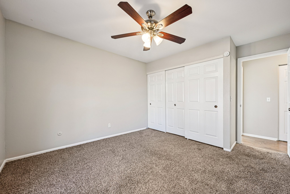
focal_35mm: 14
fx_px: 113
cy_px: 97
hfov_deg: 104.3
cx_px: 145
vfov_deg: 81.2
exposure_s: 1/8
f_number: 11
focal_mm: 14
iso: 400
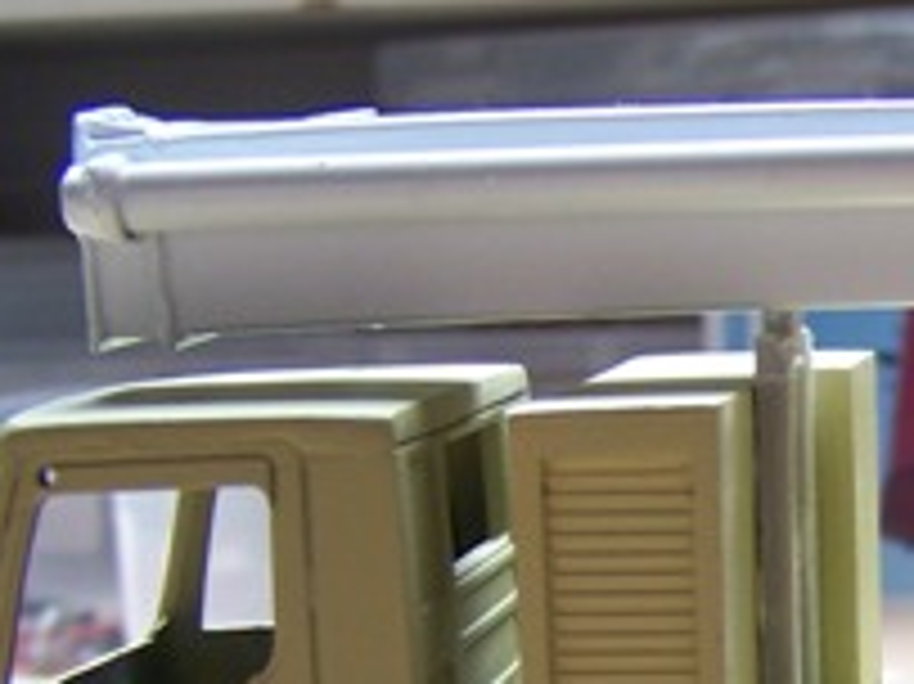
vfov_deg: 12.1
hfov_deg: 15.6
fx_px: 3167
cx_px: 1220
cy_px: 770
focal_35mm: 120
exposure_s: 1/45
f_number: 2.8
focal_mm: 6.3
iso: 80
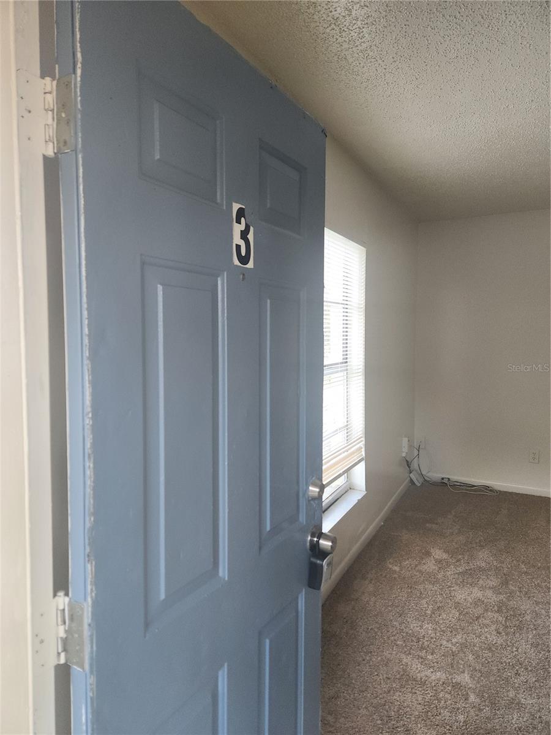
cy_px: 368
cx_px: 276
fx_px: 488
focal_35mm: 23
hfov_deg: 58.9
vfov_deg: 73.9
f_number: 1.8
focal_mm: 5.4
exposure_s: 1/120
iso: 80
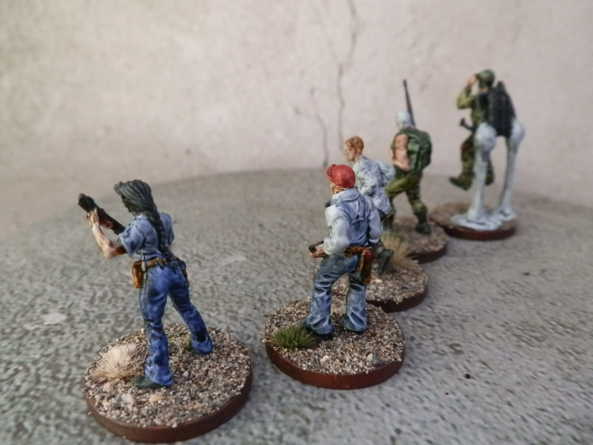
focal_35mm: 28
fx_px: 480
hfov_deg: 63.4
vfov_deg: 49.7
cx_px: 296
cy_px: 222
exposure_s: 1/100
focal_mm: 5
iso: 400
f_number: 3.1
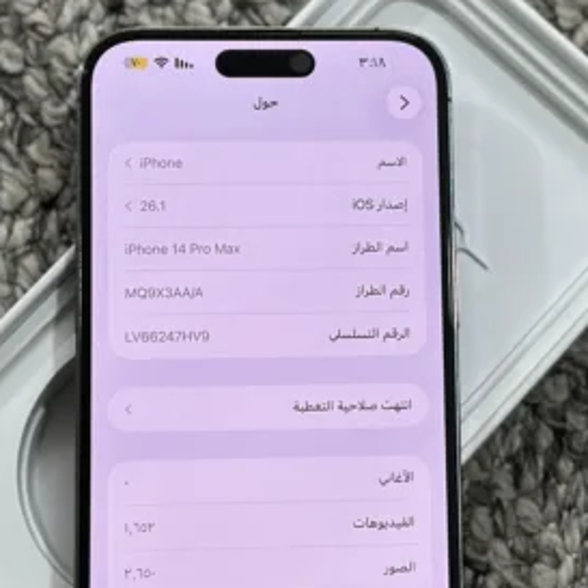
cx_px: 500
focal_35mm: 112
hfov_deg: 15.4
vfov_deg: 15.5
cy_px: 351
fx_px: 2152
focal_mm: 6.86
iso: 64
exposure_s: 1/50
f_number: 1.78
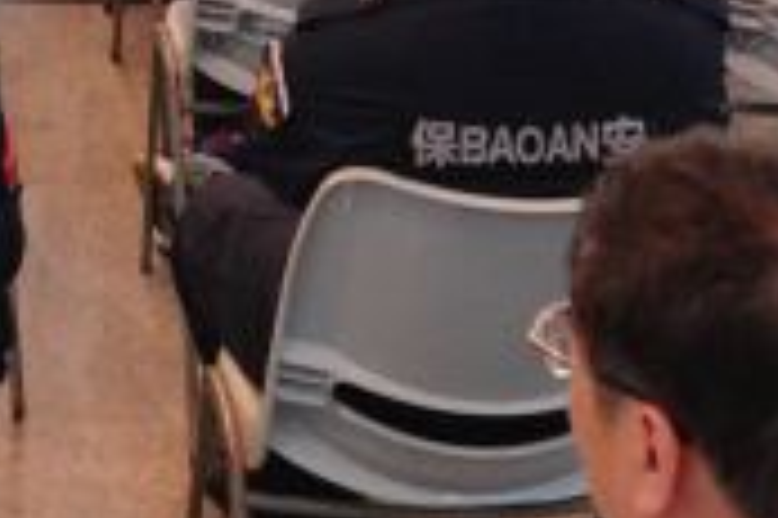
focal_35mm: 139
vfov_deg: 8.2
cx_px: -112
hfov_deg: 14.4
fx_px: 3001
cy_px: -1113
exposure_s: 1/60
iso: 1600
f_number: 5
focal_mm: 20
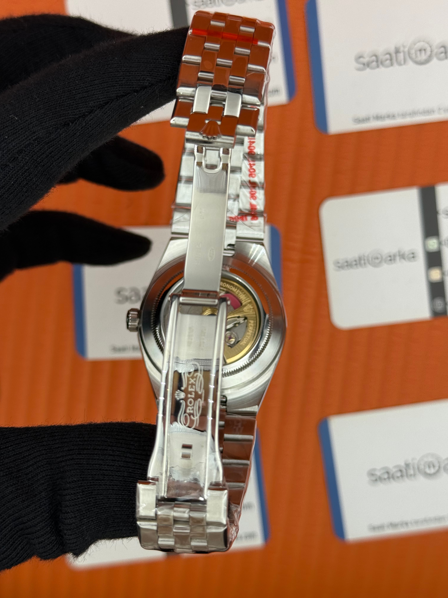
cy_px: 299
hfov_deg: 30.3
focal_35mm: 48
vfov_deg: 39.7
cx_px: 224
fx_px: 828
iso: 64
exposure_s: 1/726
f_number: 1.78
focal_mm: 6.76
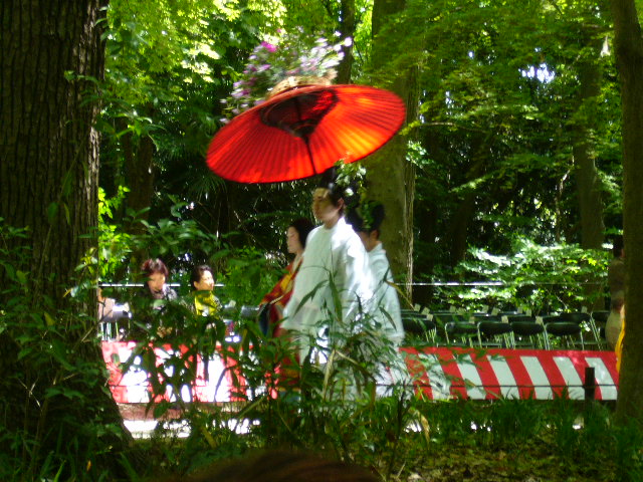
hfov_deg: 19.1
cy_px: 241
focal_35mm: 103
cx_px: 322
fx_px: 1913
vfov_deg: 14.4
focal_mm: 17
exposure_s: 1/30
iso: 100
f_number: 4.9
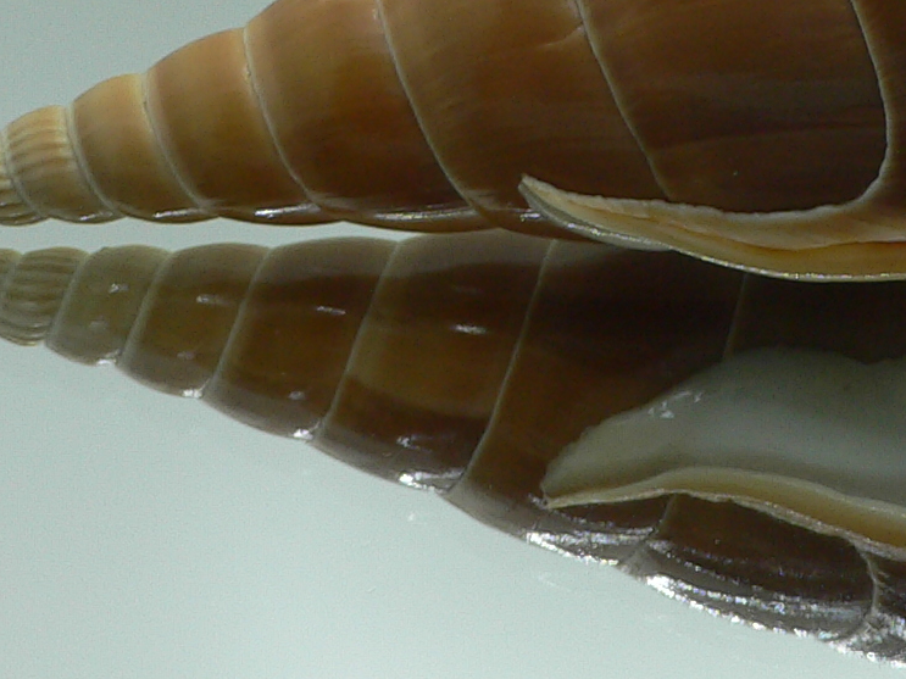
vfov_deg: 15.1
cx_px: 813
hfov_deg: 20.3
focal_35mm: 95
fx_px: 2486
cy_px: -95
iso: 80
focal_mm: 4.6
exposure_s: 1/80
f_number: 2.8
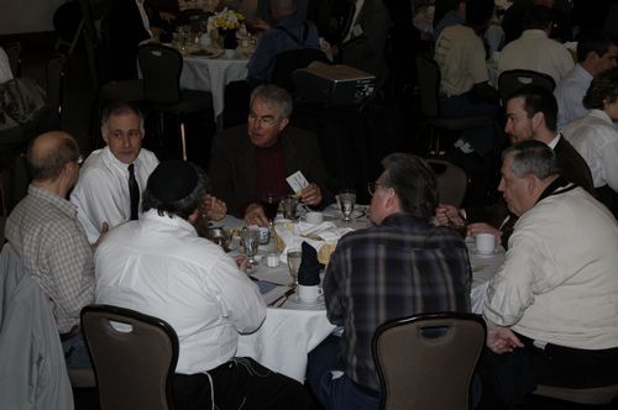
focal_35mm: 78
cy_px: 205
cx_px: 309
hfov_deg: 26.0
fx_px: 1337
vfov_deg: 17.4
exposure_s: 1/50
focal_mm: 52
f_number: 7.1
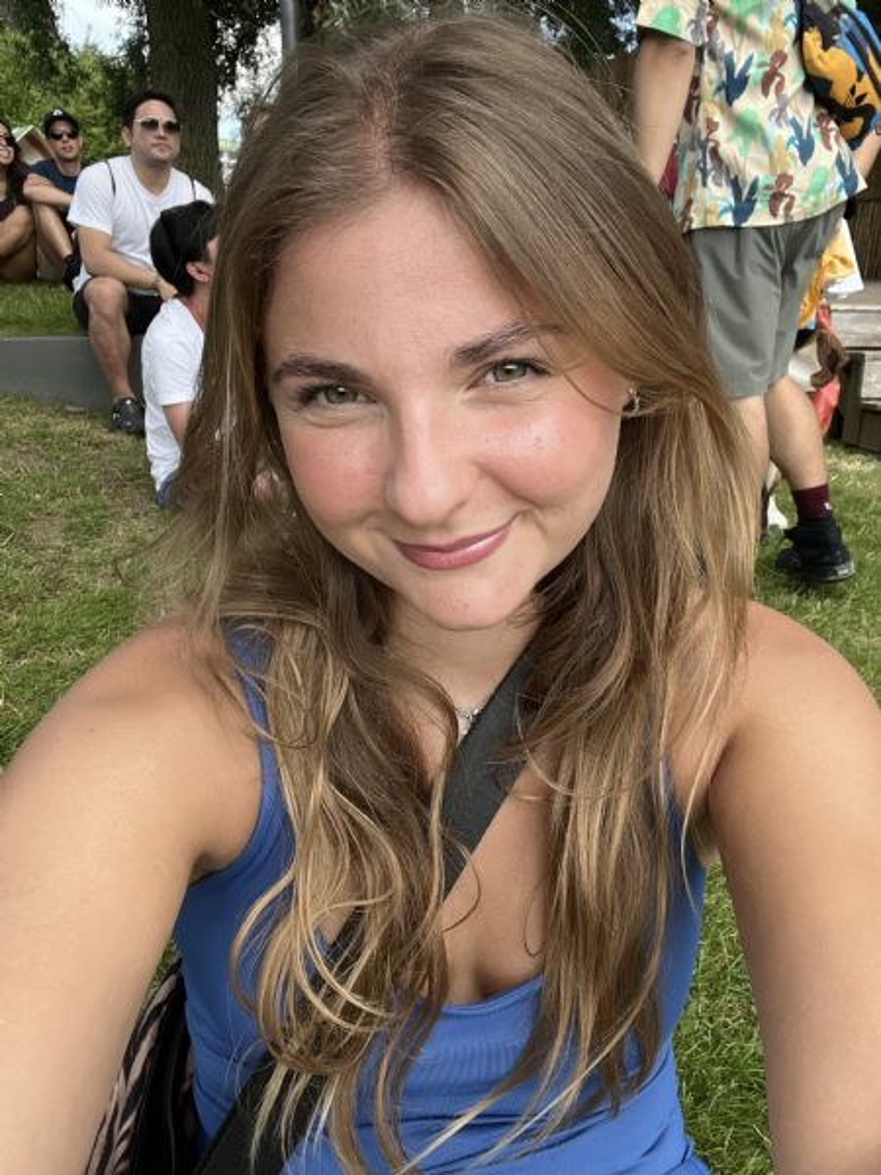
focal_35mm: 30
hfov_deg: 46.8
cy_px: 588
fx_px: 1018
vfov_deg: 60.0
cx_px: 440
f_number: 2.2
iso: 32
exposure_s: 1/368
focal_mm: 2.71
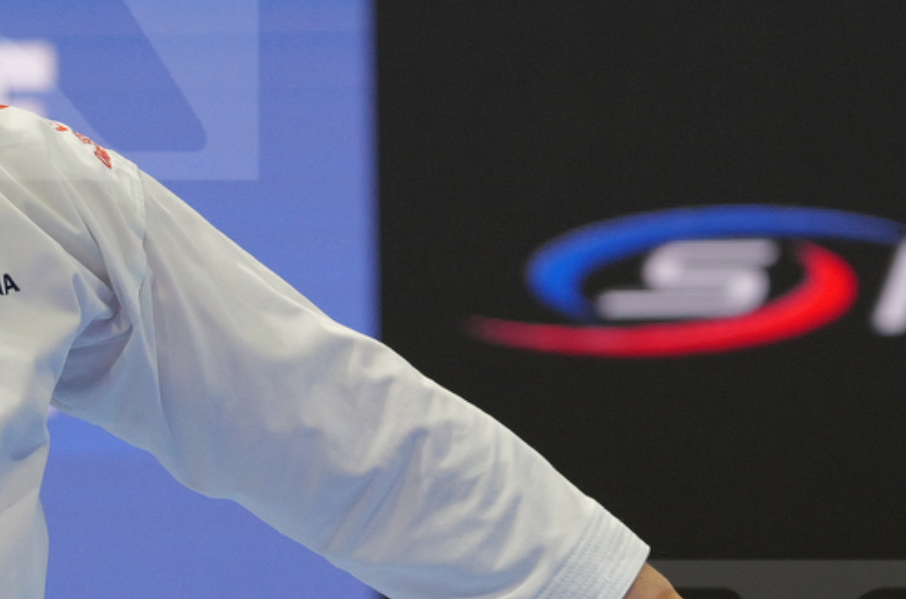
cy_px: 763
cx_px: 51
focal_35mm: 589
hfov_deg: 3.5
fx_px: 14790
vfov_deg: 2.3
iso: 800
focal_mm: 117
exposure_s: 1/500
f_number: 2.8
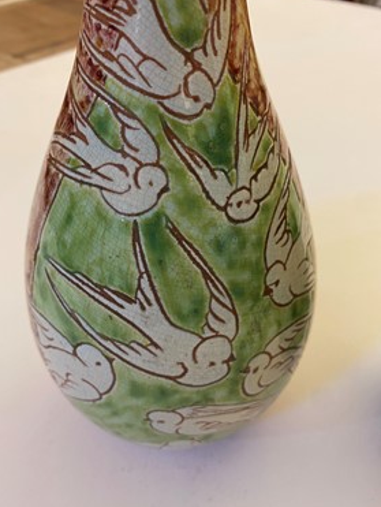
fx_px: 410
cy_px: 260
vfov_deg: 63.4
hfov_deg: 49.8
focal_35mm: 28
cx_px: 179
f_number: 1.8
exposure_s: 1/50
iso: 125
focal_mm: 4.25
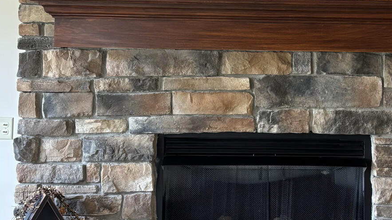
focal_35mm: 64
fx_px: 665
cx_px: 276
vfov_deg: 18.6
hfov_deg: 32.4
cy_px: 36
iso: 250
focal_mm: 5.96
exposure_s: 1/60
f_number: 1.6
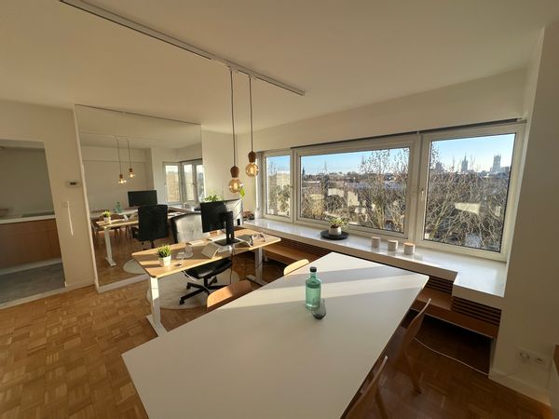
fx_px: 226
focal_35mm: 14
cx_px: 280
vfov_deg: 85.7
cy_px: 210
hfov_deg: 102.1
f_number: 2.2
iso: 40
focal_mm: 2.22
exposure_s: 1/502
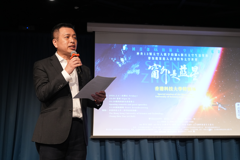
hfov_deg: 47.4
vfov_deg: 32.6
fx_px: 273
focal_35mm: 41
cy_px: 80
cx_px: 120
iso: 4000
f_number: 6.3
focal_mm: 41
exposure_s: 1/100
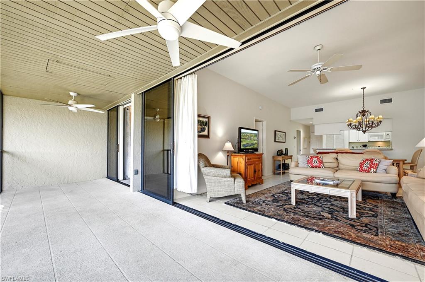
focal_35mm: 14
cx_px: 212
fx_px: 165
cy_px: 141
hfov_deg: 104.3
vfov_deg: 81.1
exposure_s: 1/8
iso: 100
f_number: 8
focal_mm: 14
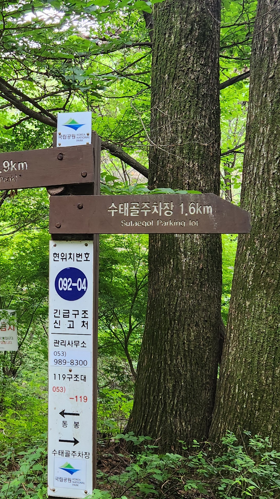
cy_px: 249
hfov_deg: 22.3
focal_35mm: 52
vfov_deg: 39.9
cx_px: 7
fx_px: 687
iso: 160
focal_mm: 5.4
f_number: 1.8
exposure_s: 1/180
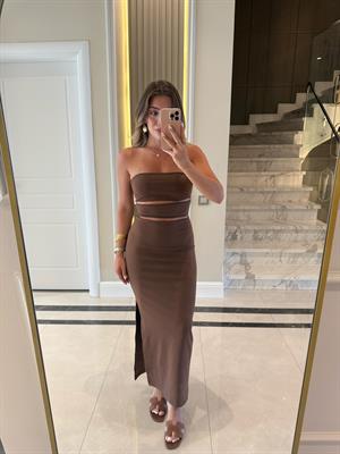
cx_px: 170
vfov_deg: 71.6
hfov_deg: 56.8
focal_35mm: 24
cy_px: 227
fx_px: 314
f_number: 1.78
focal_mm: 6.76
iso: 160
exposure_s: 1/100
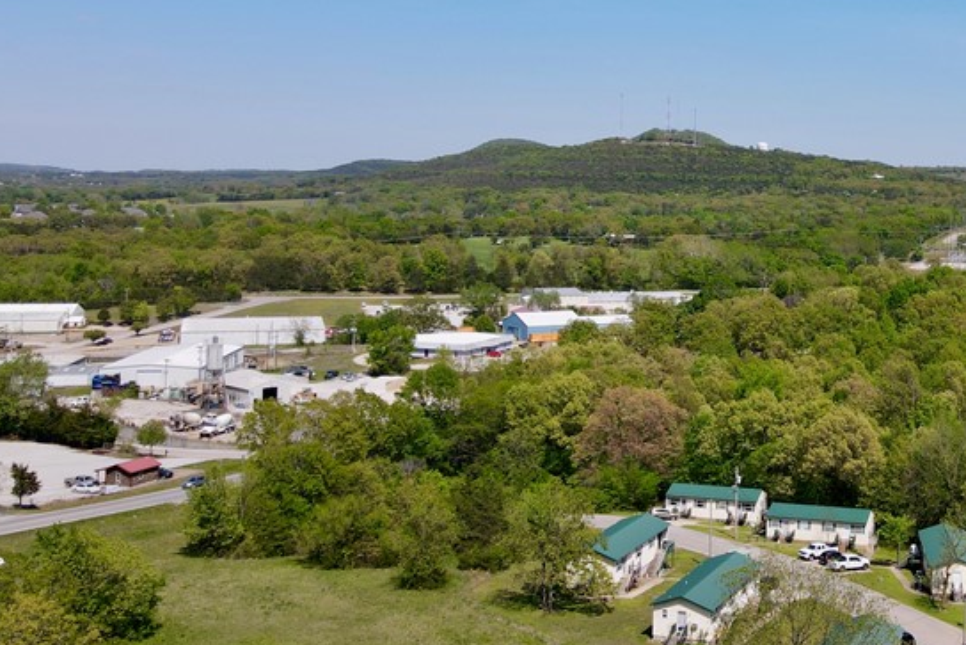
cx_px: 843
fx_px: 1261
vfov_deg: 28.3
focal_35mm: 47
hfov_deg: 39.3
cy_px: 171
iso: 100
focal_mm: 4.5
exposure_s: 1/725
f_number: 2.8
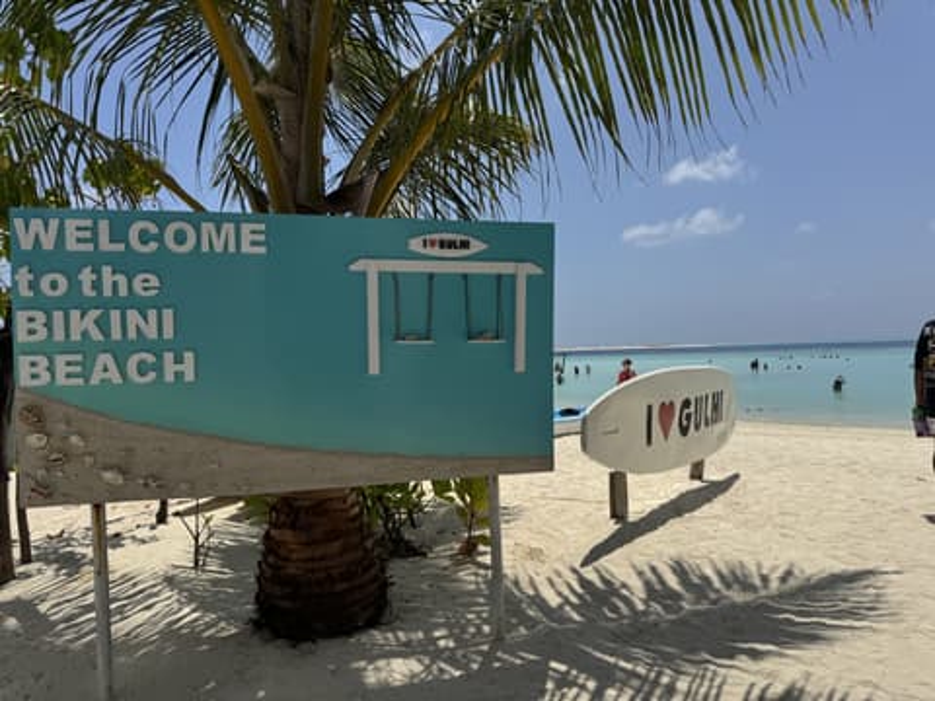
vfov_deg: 56.8
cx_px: 468
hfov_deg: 71.6
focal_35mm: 24
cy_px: 350
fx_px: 648
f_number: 1.78
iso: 80
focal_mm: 6.76
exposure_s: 1/10417
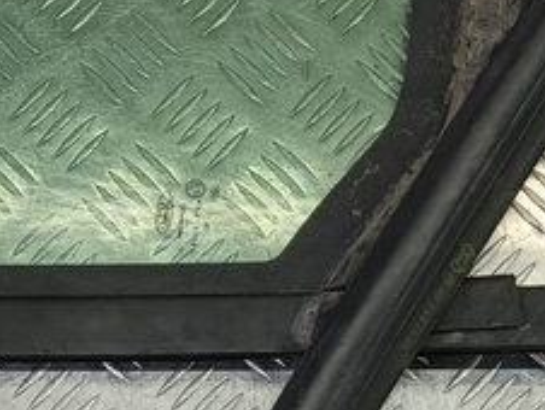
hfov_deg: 18.8
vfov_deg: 14.1
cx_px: 147
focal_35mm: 104
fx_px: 1639
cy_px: 391
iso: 96
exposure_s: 1/50
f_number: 1.6
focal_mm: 4.11
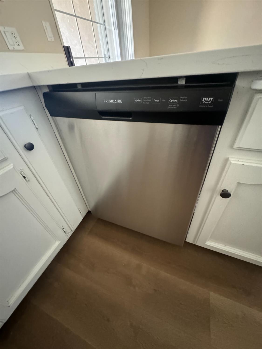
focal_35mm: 14
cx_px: 131
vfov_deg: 102.1
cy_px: 174
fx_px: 141
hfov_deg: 85.7
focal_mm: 2.22
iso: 1250
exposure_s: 1/40
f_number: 2.2
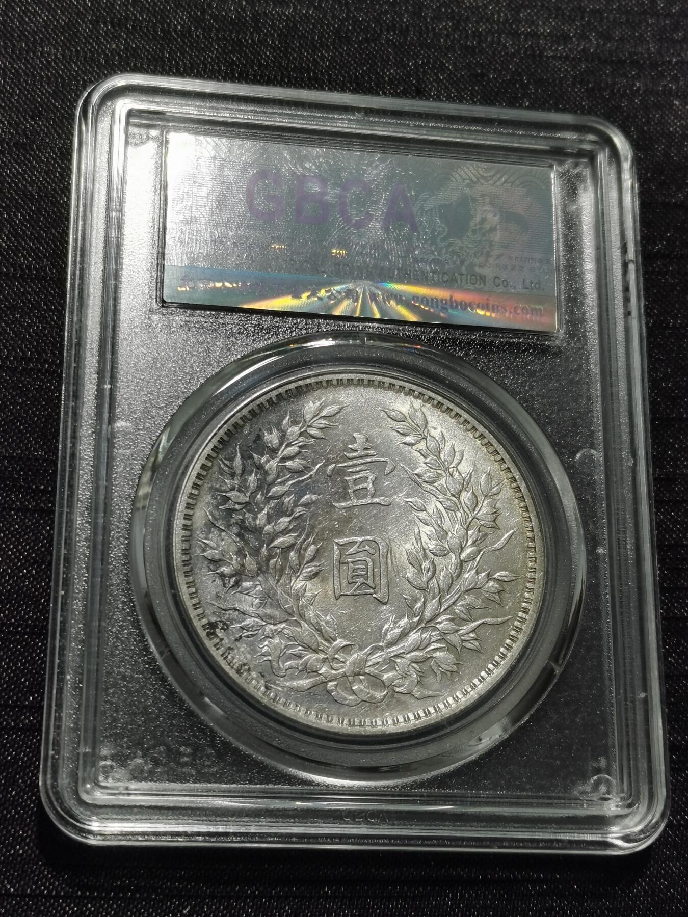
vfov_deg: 31.2
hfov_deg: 23.7
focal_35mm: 62
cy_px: 458
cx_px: 344
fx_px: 1643
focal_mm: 5.58
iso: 50
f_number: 1.8
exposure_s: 1/111
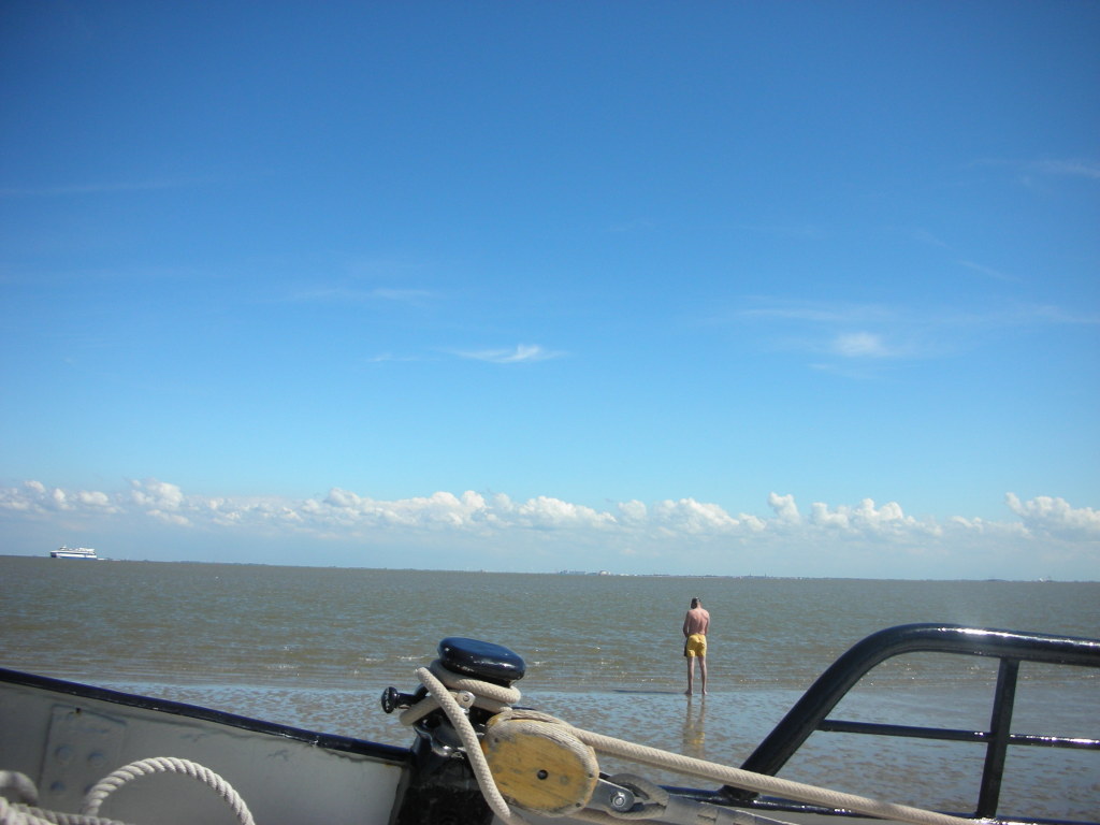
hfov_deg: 52.6
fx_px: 1112
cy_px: 412
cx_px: 550
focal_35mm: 35
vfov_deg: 40.7
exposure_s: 1/115
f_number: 8.5
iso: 50
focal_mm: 5.8
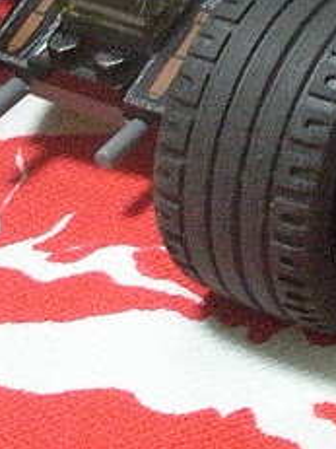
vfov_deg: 12.4
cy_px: -66
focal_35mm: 156
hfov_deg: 9.1
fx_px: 2021
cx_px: 612
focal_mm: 6.3
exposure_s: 1/8
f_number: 3.5
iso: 666
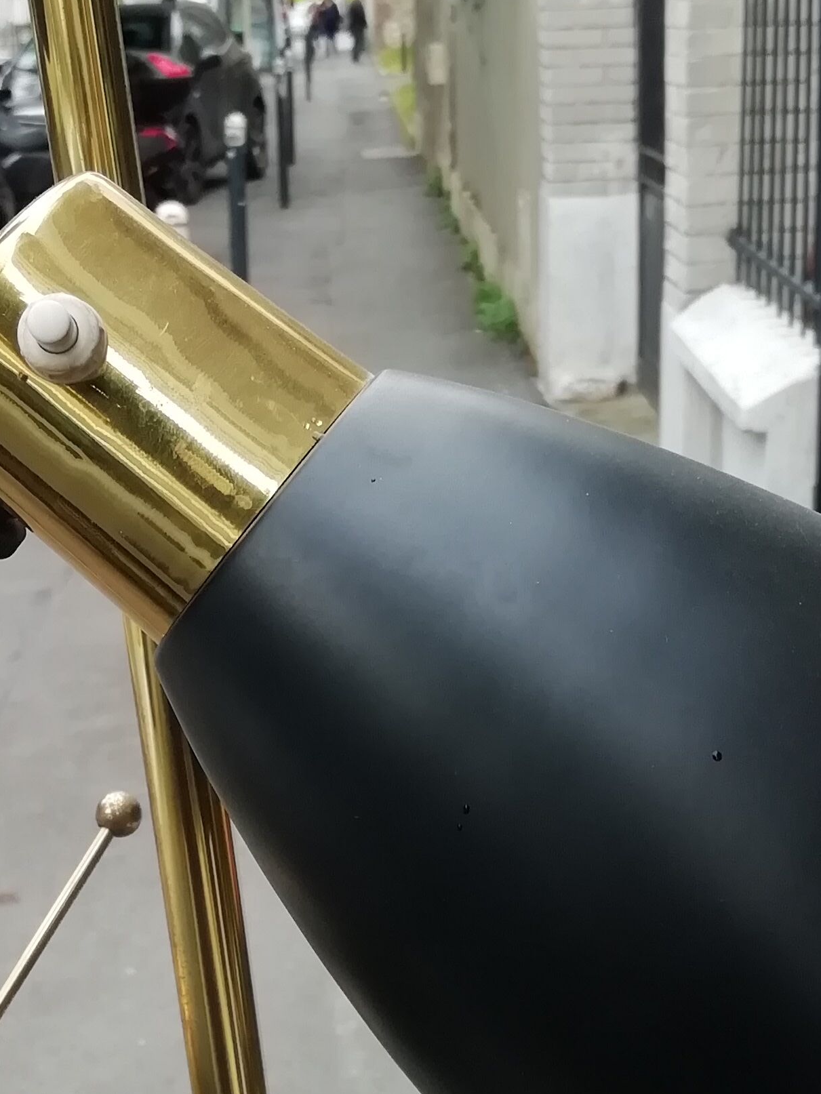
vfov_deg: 28.9
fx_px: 2118
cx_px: 405
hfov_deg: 21.9
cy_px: 658
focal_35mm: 67
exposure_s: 1/242
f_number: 2.2
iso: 50
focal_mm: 3.46
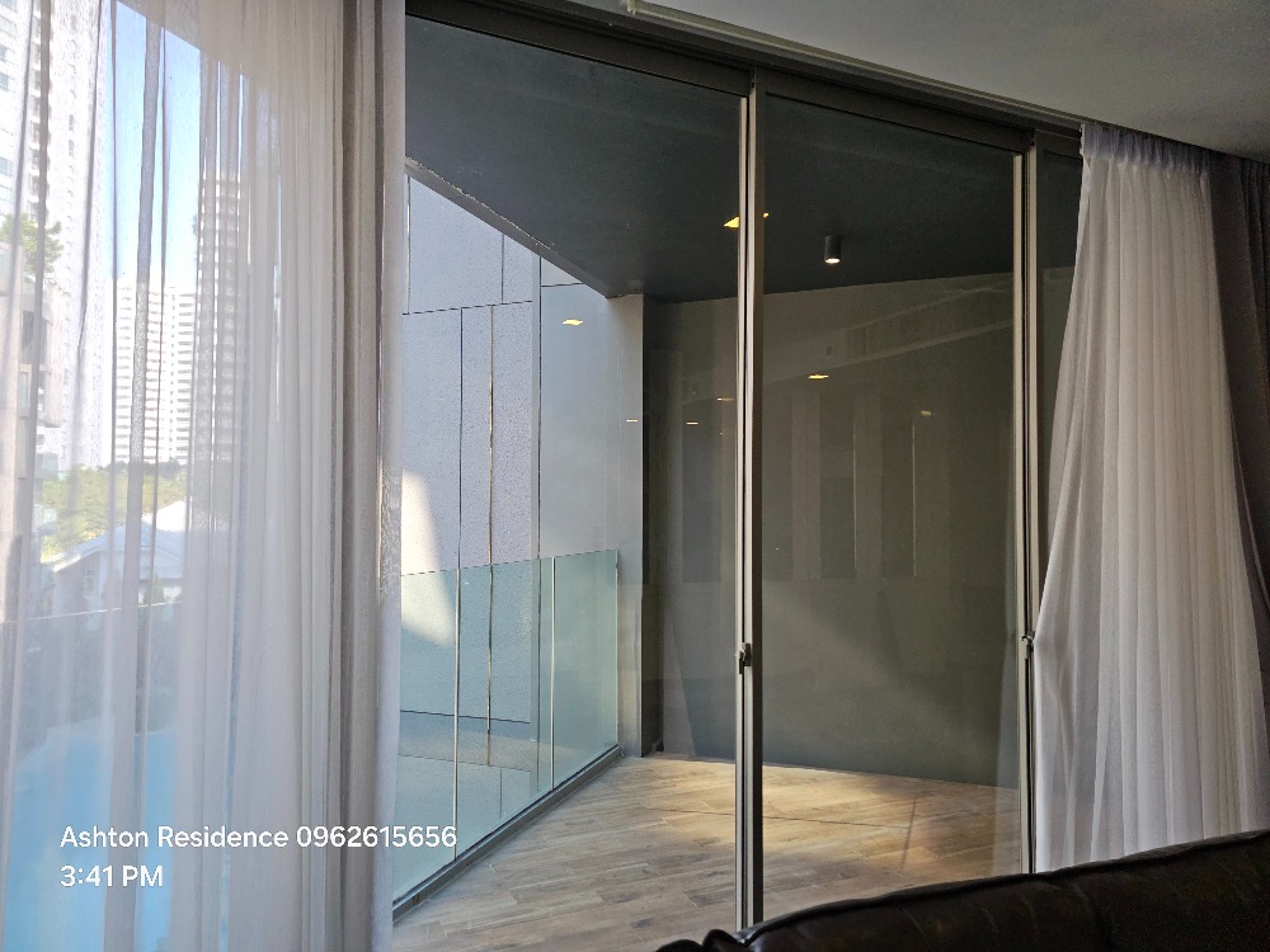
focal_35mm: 23
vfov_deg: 58.9
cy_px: 476
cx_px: 635
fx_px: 844
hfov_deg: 73.9
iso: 160
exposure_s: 1/359
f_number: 1.7
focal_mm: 6.3
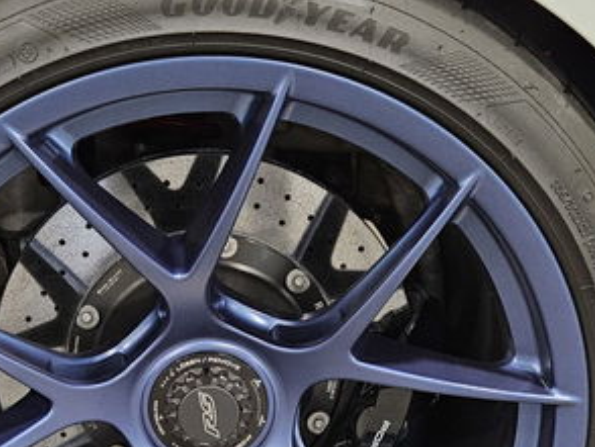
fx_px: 1032
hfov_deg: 31.9
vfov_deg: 24.0
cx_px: 202
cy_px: 370
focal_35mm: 60
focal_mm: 5.4
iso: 800
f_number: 1.8
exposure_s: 1/60
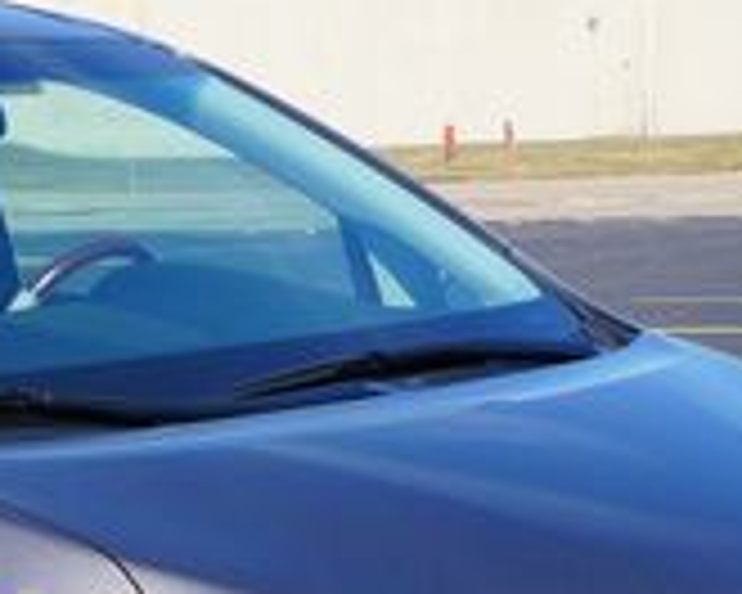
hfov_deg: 15.4
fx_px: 2635
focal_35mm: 120
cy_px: 648
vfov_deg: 12.6
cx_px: -162
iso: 200
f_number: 13
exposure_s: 1/200
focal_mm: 22
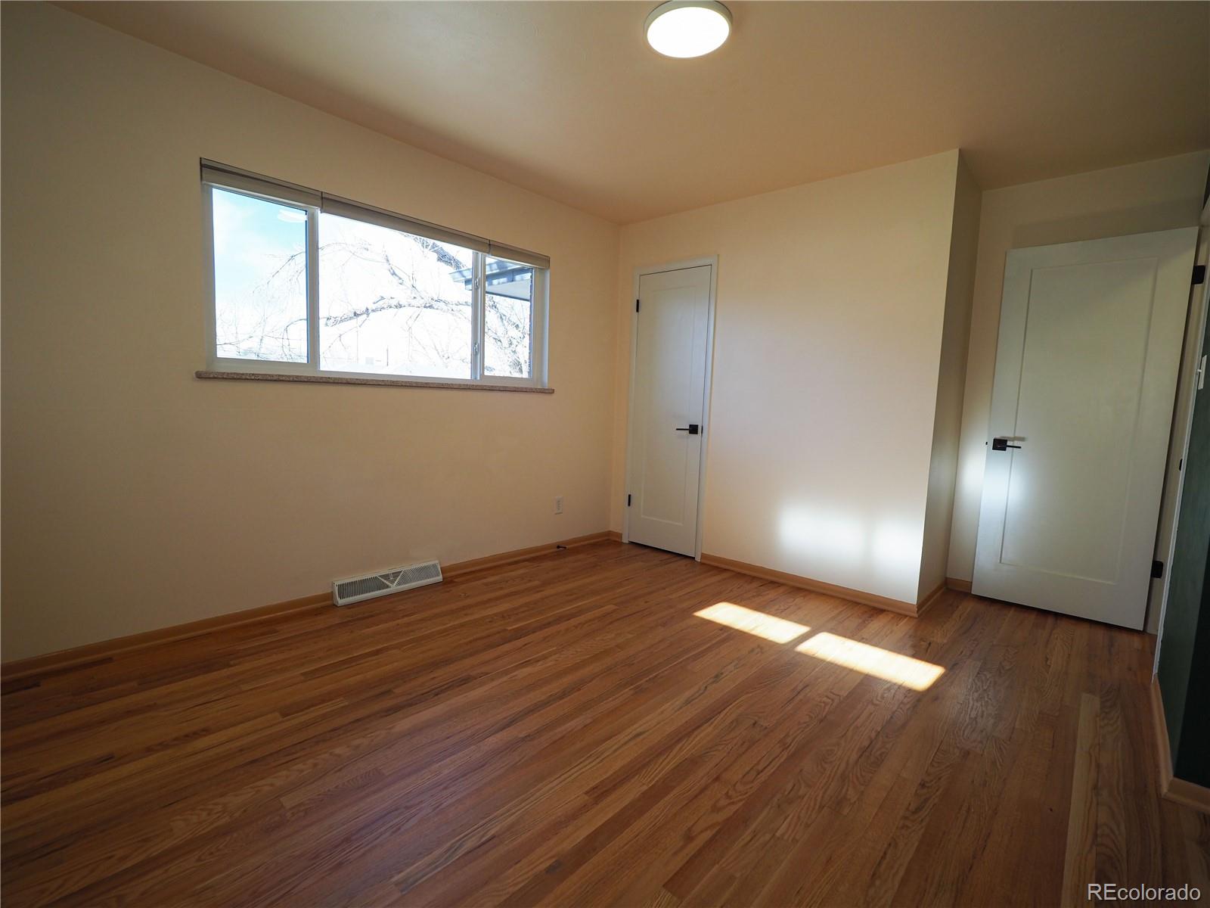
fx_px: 559
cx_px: 605
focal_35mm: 16
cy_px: 454
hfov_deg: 94.5
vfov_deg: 78.1
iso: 200
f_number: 3.5
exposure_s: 1/100
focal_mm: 8
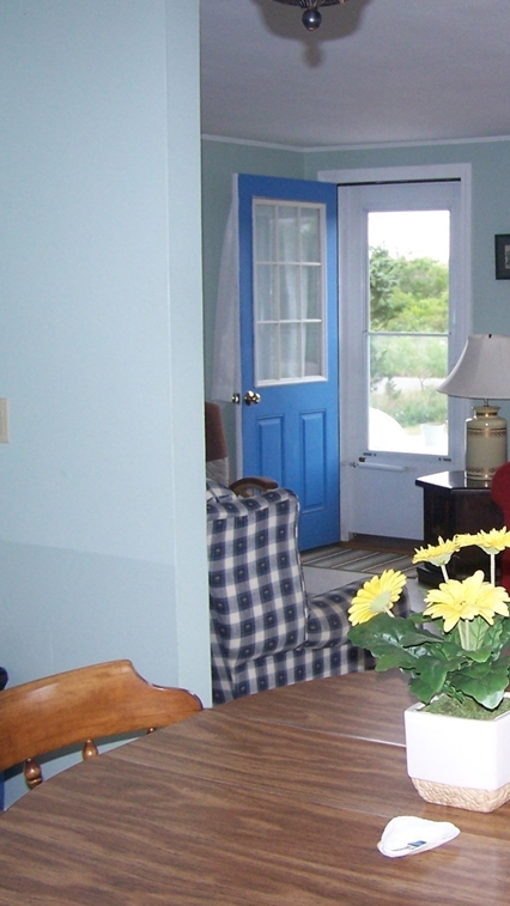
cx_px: 481
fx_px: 1346
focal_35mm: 56
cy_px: 451
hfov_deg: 20.9
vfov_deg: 37.2
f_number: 2.8
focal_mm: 6.3
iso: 140
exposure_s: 1/60
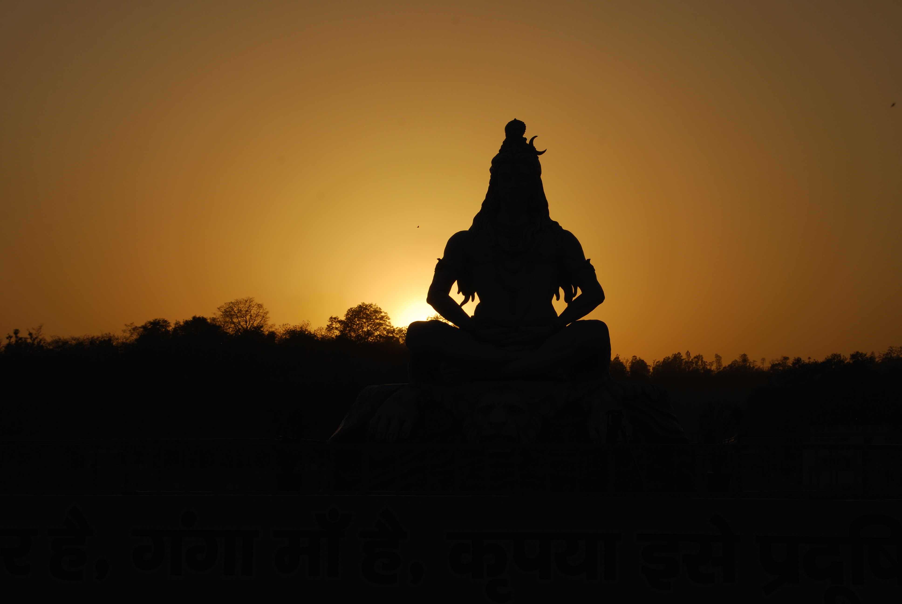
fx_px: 2070
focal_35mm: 82
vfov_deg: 16.6
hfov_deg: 24.6
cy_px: 302
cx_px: 451
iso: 100
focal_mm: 55
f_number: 11
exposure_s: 1/500
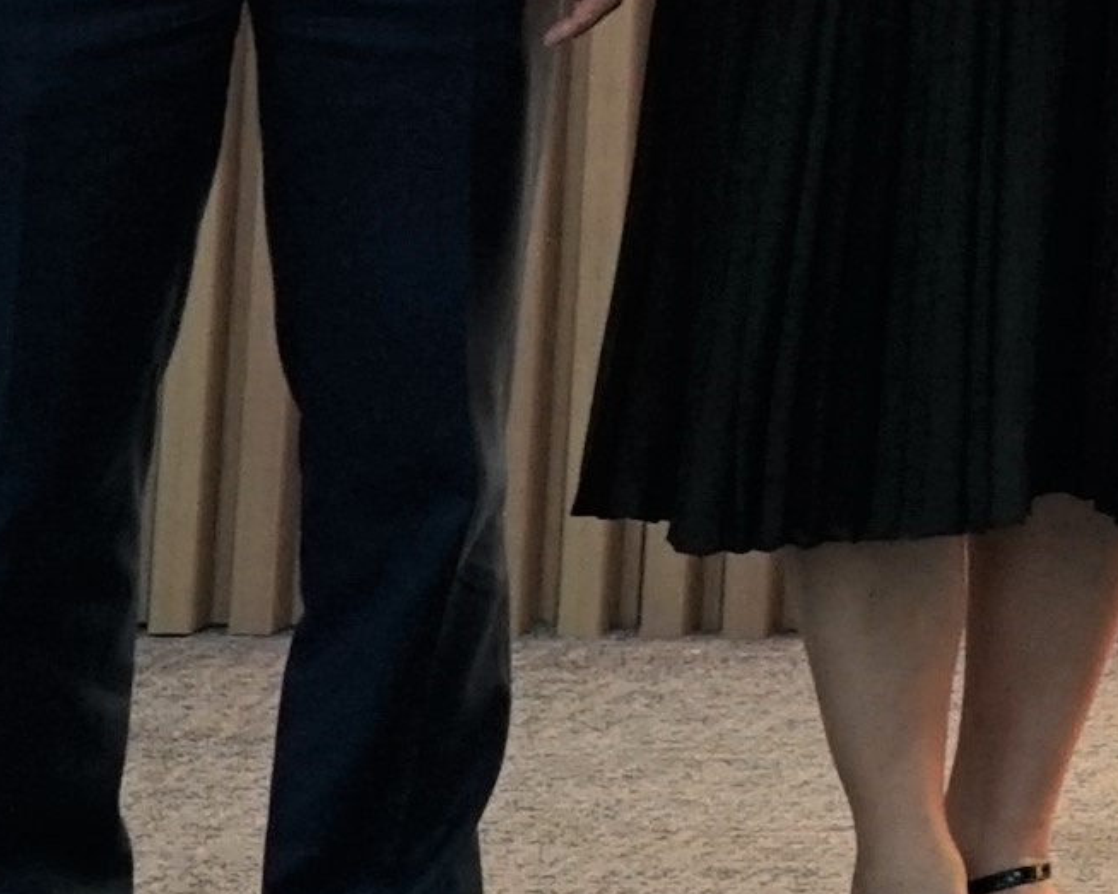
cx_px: 4491
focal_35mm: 284
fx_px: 9396
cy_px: -2012
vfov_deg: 5.1
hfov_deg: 5.8
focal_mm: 33
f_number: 4
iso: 800
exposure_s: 1/100
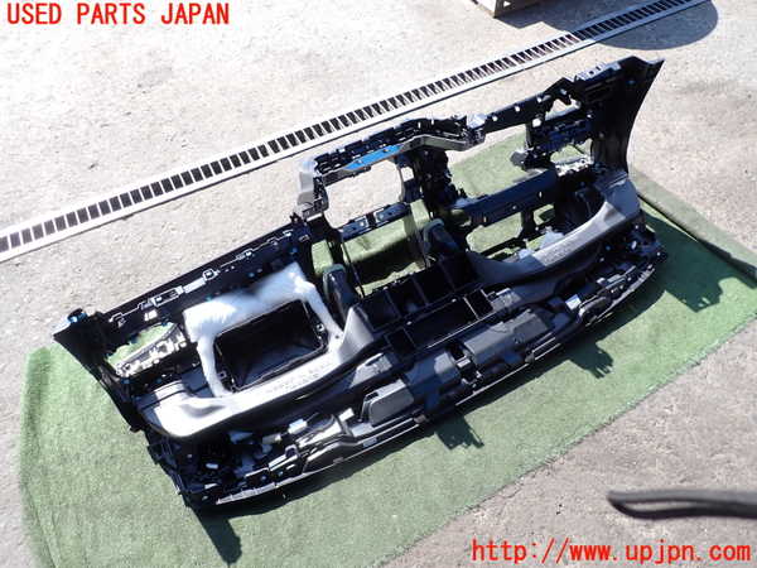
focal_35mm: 25
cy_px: 284
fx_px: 547
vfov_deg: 54.9
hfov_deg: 69.4
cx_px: 378
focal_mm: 4.5
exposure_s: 1/400
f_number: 2.8
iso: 100
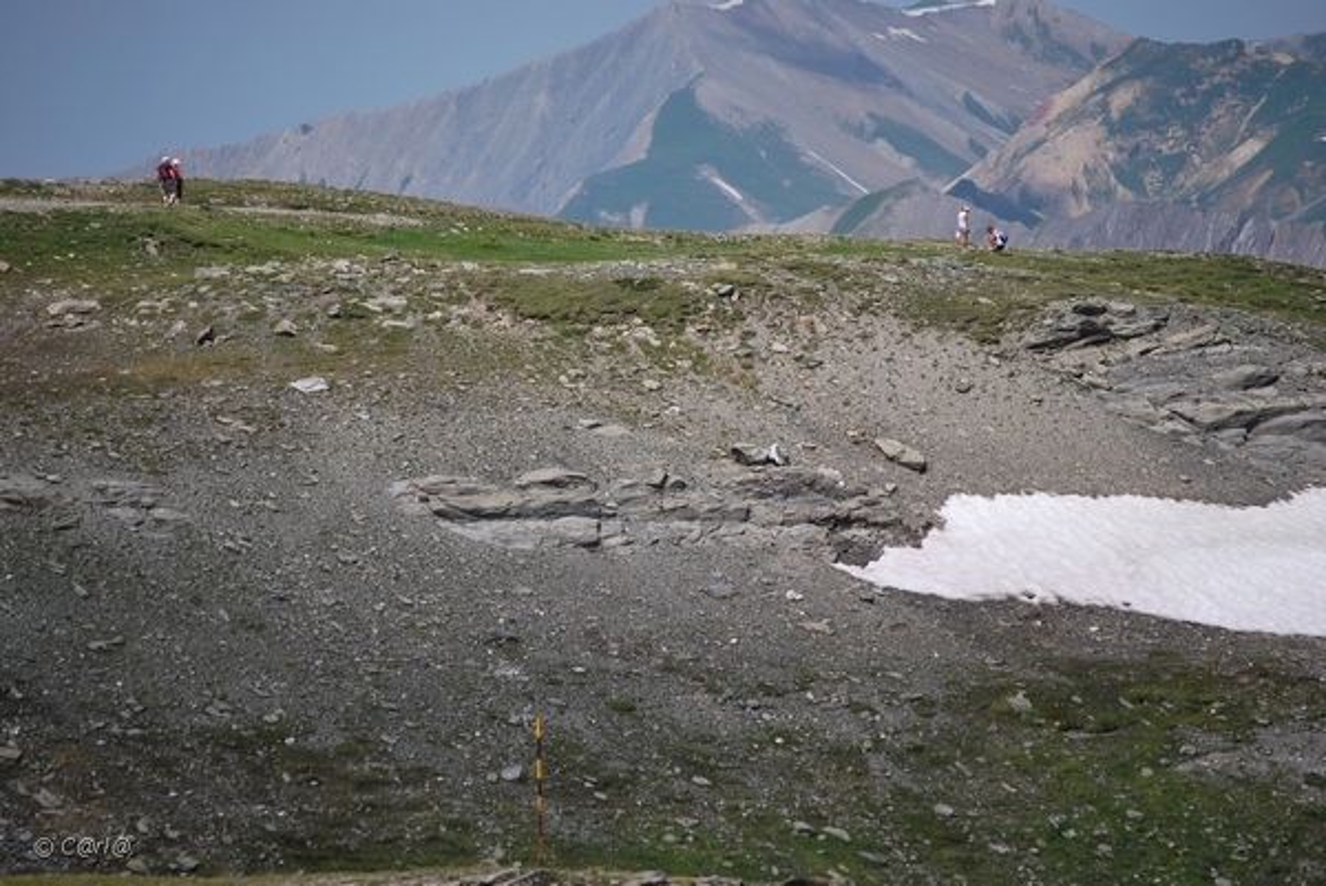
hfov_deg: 8.6
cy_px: 443
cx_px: 663
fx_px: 8846
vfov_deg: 5.7
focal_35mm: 240
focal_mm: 160
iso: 200
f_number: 5.3
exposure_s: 1/1600
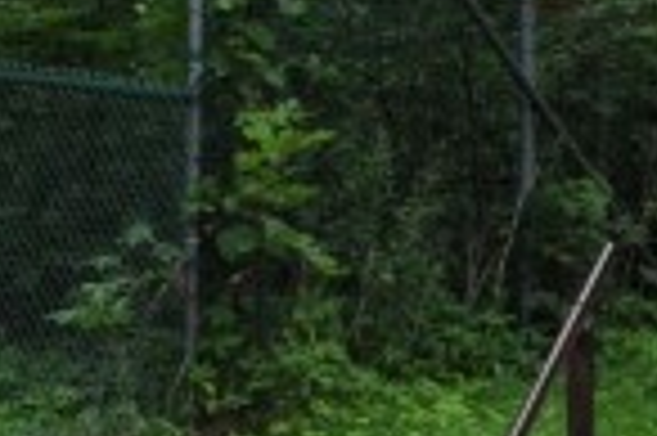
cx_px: 1107
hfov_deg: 3.2
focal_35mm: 648
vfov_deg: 2.1
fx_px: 11814
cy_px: 494
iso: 200
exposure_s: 1/250
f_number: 8
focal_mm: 105
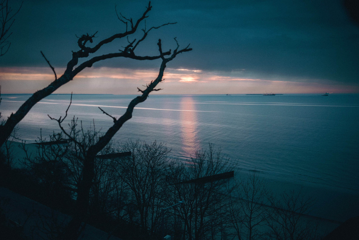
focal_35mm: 35
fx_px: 349
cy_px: 120
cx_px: 180
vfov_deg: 37.9
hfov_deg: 54.4
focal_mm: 23
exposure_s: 1/800
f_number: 1.4
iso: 800
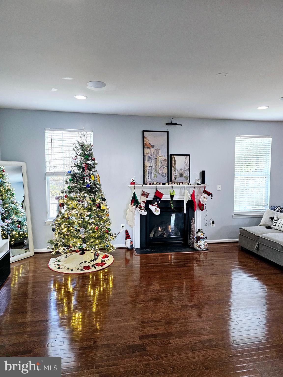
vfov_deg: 73.9
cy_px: 188
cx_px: 142
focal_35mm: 23
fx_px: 251
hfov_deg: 58.9
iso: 320
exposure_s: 1/120
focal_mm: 6.3
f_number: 1.7
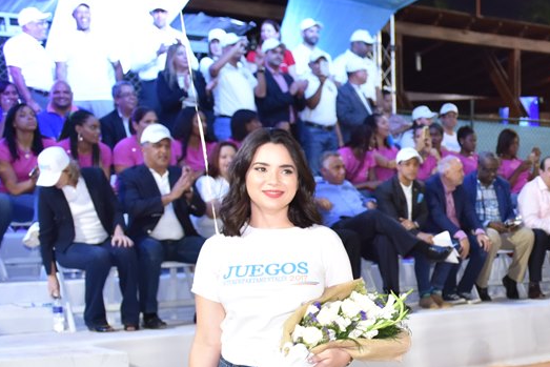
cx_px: 661
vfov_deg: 17.6
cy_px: 345
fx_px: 1161
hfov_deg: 24.2
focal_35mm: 76
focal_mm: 24
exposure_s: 1/125
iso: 1250
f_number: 2.8
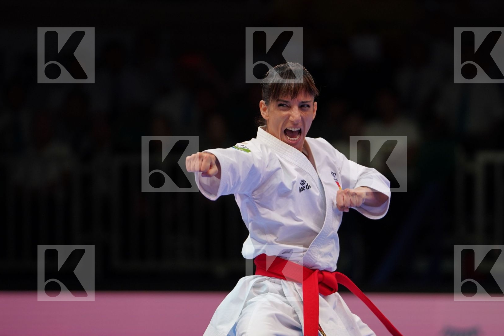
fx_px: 4606
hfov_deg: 6.3
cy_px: 164
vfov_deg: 4.2
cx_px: 274
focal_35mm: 329
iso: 640
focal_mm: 200
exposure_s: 1/1000
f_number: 2.8
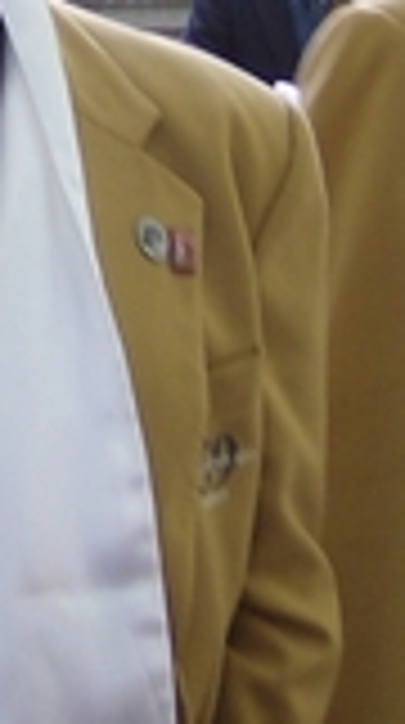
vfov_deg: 14.5
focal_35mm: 146
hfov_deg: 8.2
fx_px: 2801
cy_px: -38
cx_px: 58
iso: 100
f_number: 2.8
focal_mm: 6
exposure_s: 1/87.4
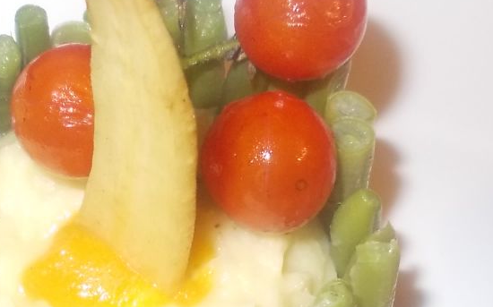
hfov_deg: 29.4
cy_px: 308
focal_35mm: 70
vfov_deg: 18.1
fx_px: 940
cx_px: 223
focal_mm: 4
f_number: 2.7
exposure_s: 1/25
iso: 200
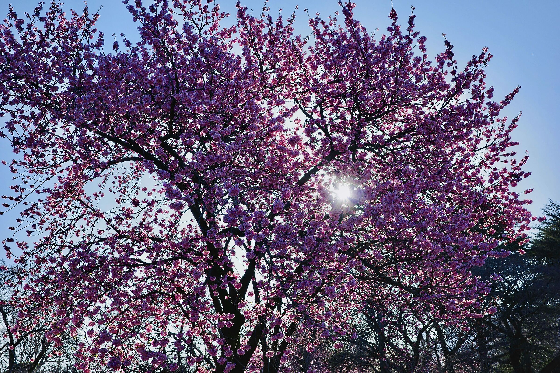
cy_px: 186
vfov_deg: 33.4
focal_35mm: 40
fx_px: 622
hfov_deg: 48.5
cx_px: 280
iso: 200
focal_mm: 26
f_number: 5
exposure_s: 1/800
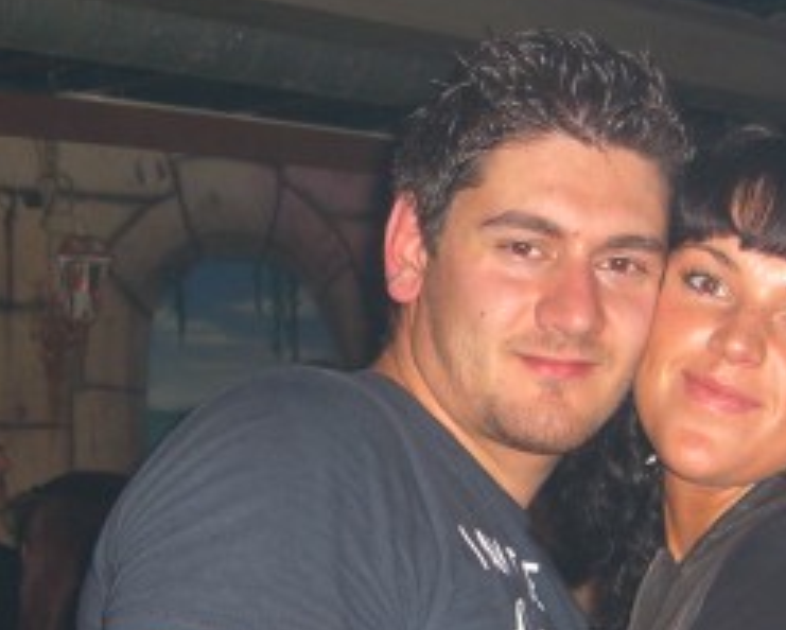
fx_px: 2095
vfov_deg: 17.0
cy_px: 461
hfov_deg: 21.2
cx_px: 442
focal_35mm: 90
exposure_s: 1/60
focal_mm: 7.9
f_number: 2.8
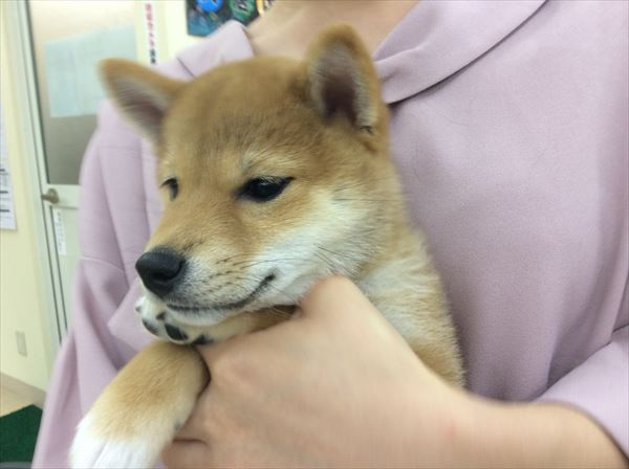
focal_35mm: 32
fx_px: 581
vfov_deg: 44.0
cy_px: 234
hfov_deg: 56.9
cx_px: 314
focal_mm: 3.3
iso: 40
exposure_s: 1/24
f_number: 2.4
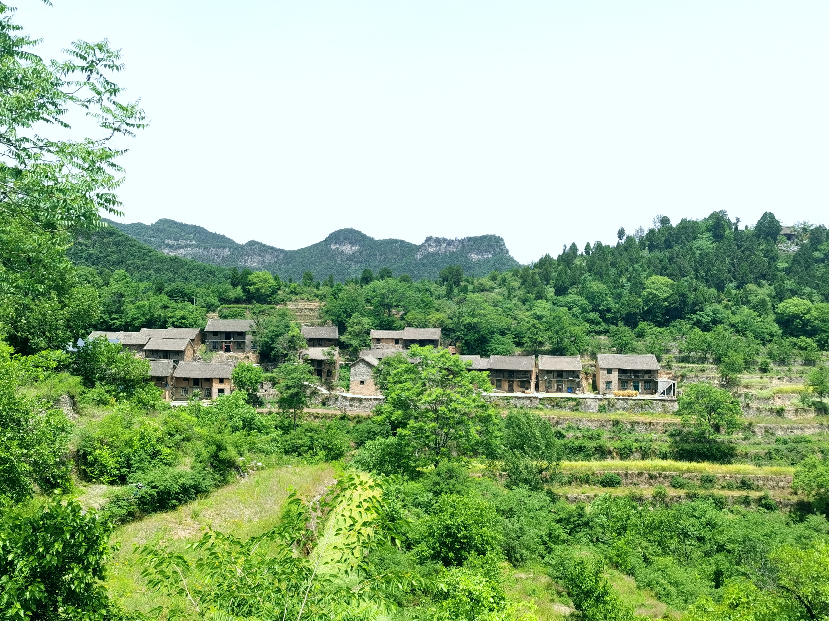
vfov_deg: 39.7
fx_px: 862
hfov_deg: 51.4
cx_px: 414
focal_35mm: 36
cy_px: 310
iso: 50
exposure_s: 1/1786
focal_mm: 5.56
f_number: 1.6
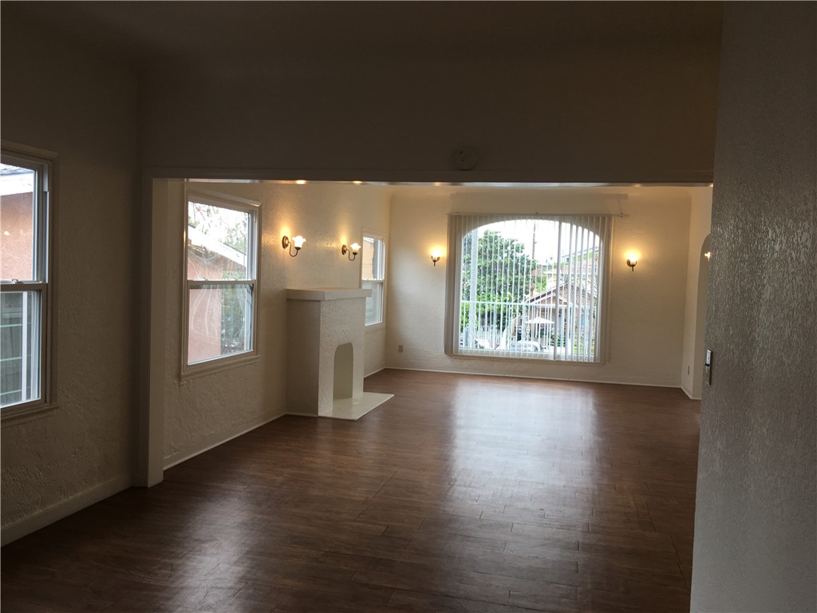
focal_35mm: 29
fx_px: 684
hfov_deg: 61.7
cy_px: 306
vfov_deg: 48.2
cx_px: 408
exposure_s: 1/60
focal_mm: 4.15
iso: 25
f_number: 2.2
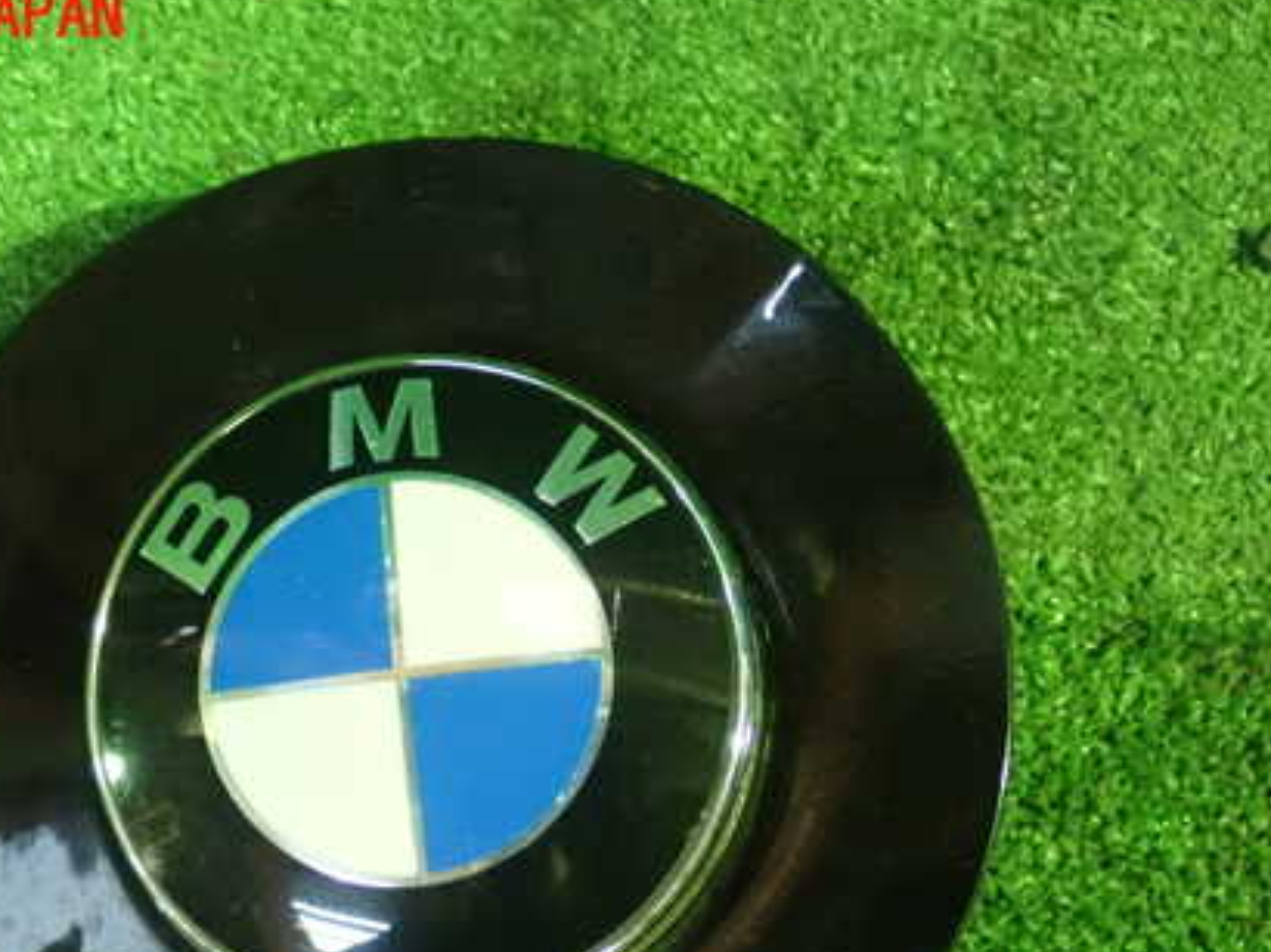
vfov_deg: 23.1
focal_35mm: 63
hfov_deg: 30.6
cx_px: 490
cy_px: 676
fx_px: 2312
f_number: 2.9
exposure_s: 1/30
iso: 1600
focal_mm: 7.86
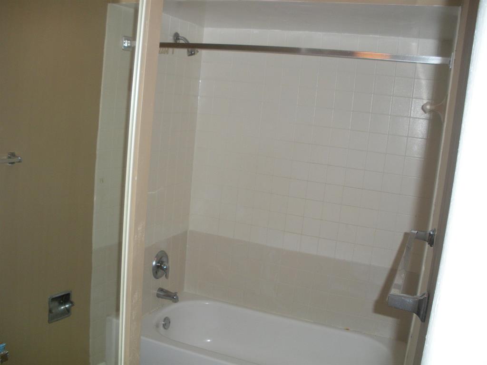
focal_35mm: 36
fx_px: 506
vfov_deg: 39.7
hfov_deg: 51.4
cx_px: 244
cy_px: 182
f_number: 3.5
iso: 141
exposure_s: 1/60
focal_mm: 6.3
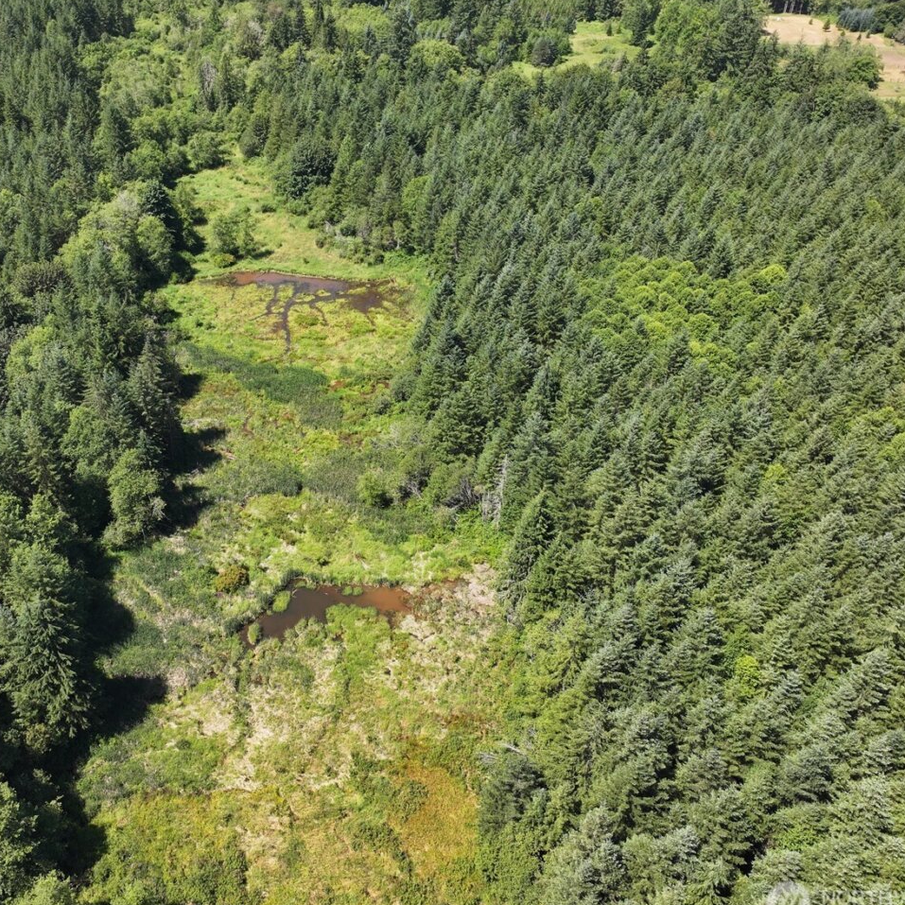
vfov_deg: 52.5
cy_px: 441
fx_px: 917
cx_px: 316
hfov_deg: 51.7
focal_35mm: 31
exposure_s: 1/1000
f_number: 2.8
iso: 100
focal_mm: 12.29
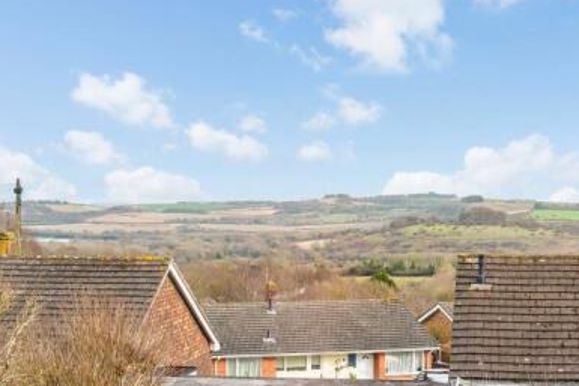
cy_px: 222
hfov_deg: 23.7
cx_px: 415
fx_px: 1368
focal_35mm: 85
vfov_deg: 16.1
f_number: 7.1
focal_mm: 50
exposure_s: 1/640
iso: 400
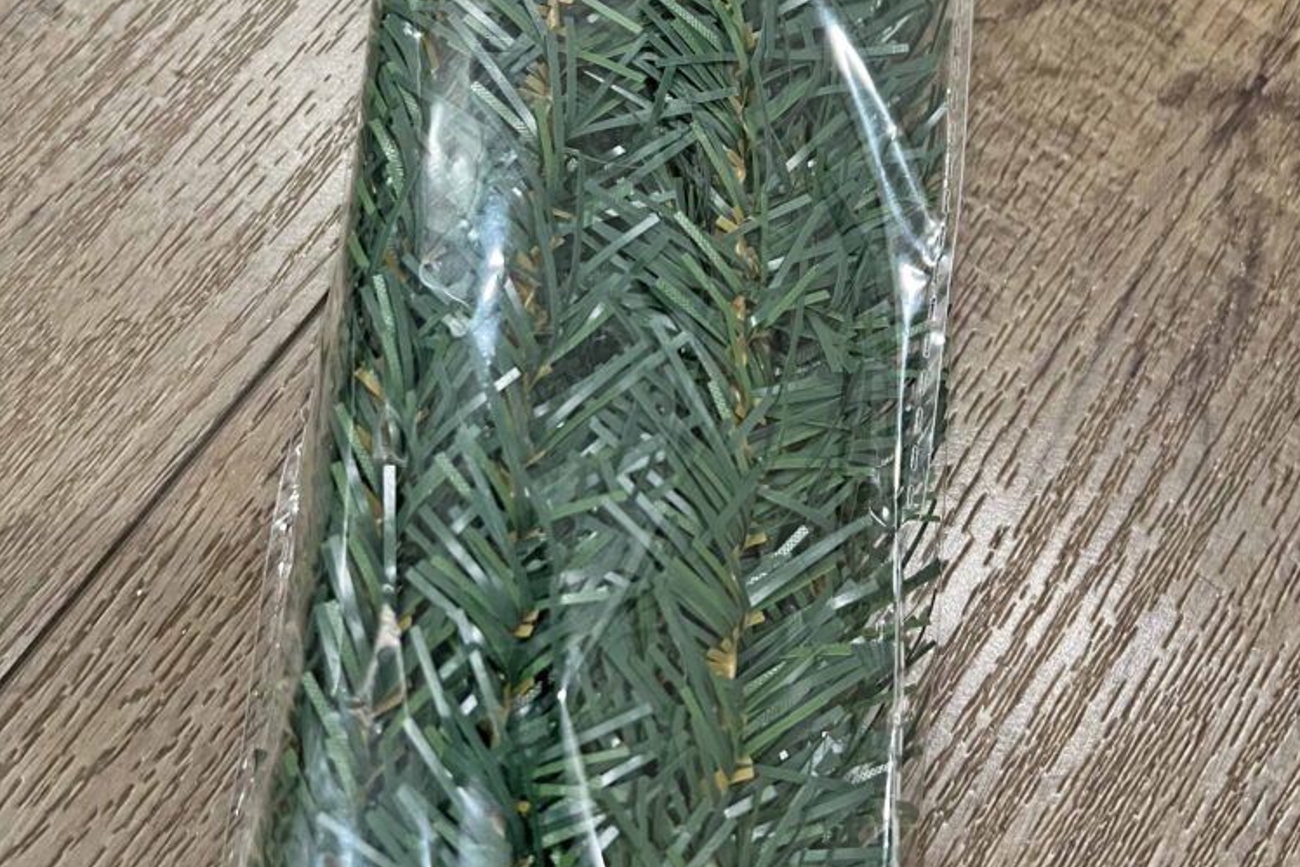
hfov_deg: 51.9
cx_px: 666
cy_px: 235
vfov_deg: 35.3
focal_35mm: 37
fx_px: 1336
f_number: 1.5
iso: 320
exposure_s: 1/60
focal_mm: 5.7
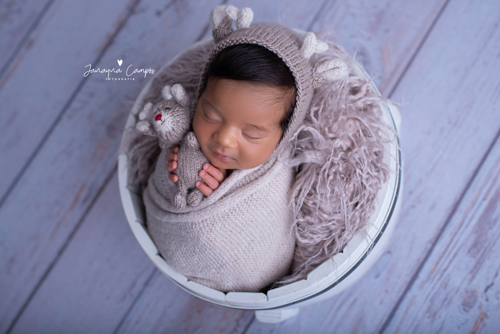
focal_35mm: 42
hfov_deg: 46.4
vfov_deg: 31.9
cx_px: 265
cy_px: 152
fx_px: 584
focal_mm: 35
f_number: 2.8
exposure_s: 1/200
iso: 50
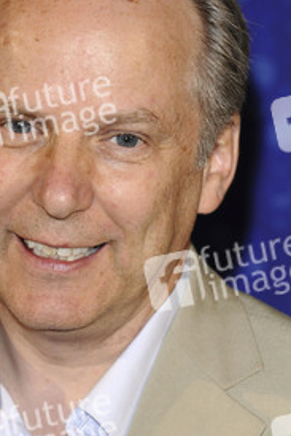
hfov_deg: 6.0
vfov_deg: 9.0
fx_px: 2782
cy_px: 194
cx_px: 82
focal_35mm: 230
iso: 320
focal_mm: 105
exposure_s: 1/200
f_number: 4.5
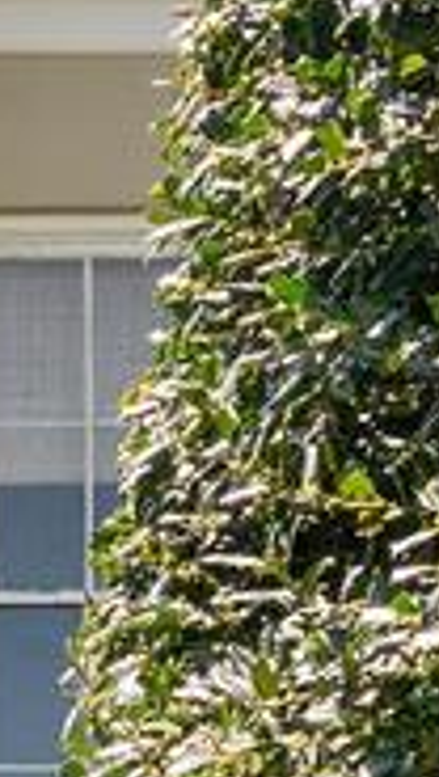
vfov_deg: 6.4
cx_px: -1028
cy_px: 747
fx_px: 6969
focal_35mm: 338
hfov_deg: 3.5
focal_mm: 55
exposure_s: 1/320
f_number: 11
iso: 640
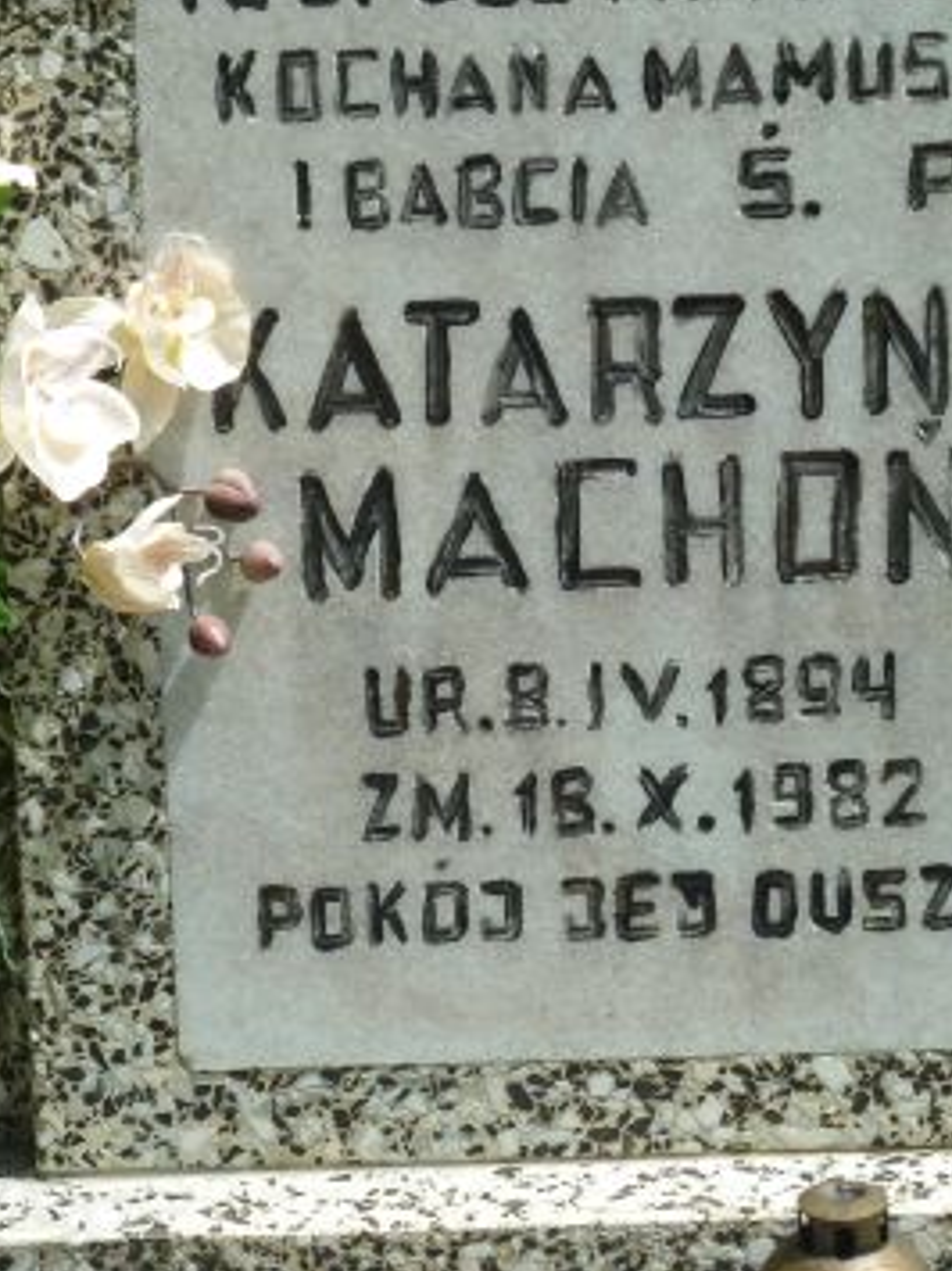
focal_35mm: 173
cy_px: 501
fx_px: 6348
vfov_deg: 11.4
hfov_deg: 8.6
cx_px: 626
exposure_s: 1/400
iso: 80
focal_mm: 21
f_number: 4.4
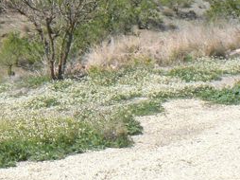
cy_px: -29
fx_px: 693
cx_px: -62
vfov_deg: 14.4
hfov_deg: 18.4
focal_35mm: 100
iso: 400
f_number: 8
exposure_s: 1/800
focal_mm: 6
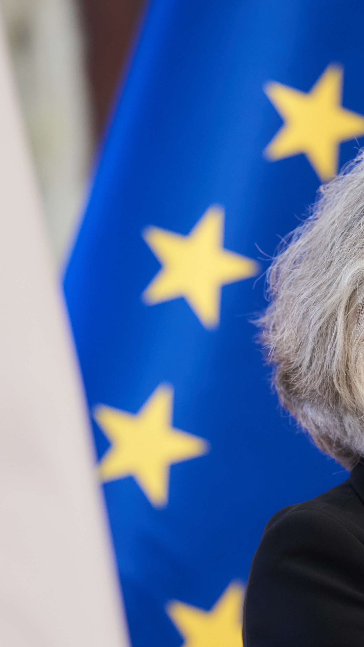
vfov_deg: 6.5
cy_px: 491
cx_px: 263
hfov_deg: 3.6
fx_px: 5715
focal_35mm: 333
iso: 1250
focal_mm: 135
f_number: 2
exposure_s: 1/200
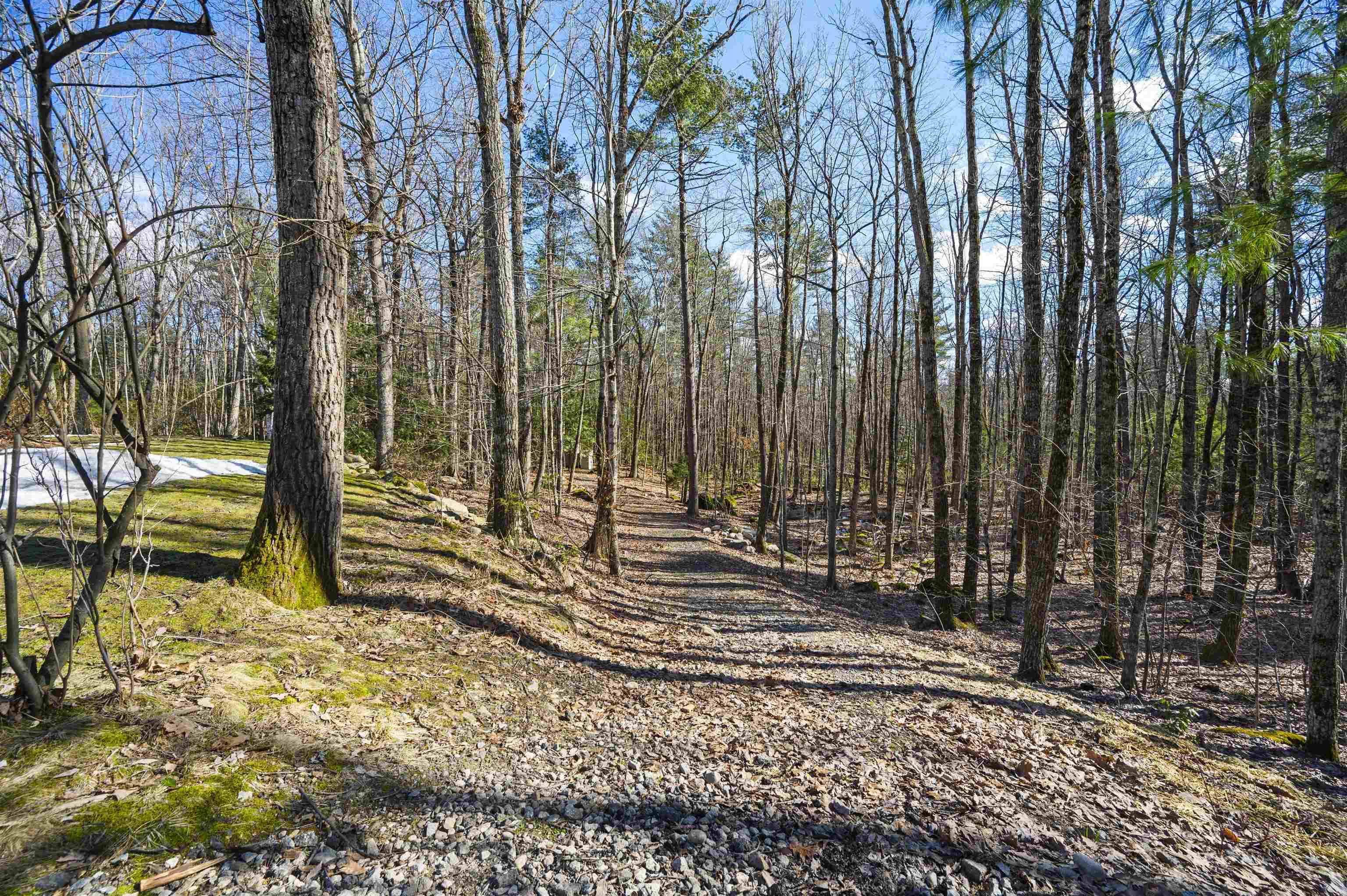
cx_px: 674
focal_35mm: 14
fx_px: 523
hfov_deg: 104.3
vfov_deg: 81.1
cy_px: 448
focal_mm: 14
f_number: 7.1
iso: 250
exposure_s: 1/10
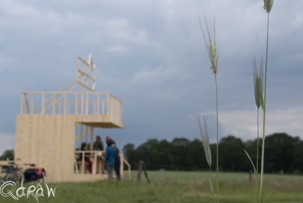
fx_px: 569
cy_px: 102
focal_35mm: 68
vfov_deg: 20.2
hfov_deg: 29.8
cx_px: 152
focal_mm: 45
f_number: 9
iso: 100
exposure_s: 1/160
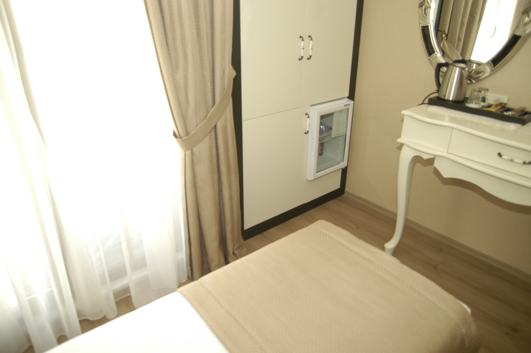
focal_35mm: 26
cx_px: 266
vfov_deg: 50.3
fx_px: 376
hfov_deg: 70.5
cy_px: 176
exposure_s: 1/80
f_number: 2.8
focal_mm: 17
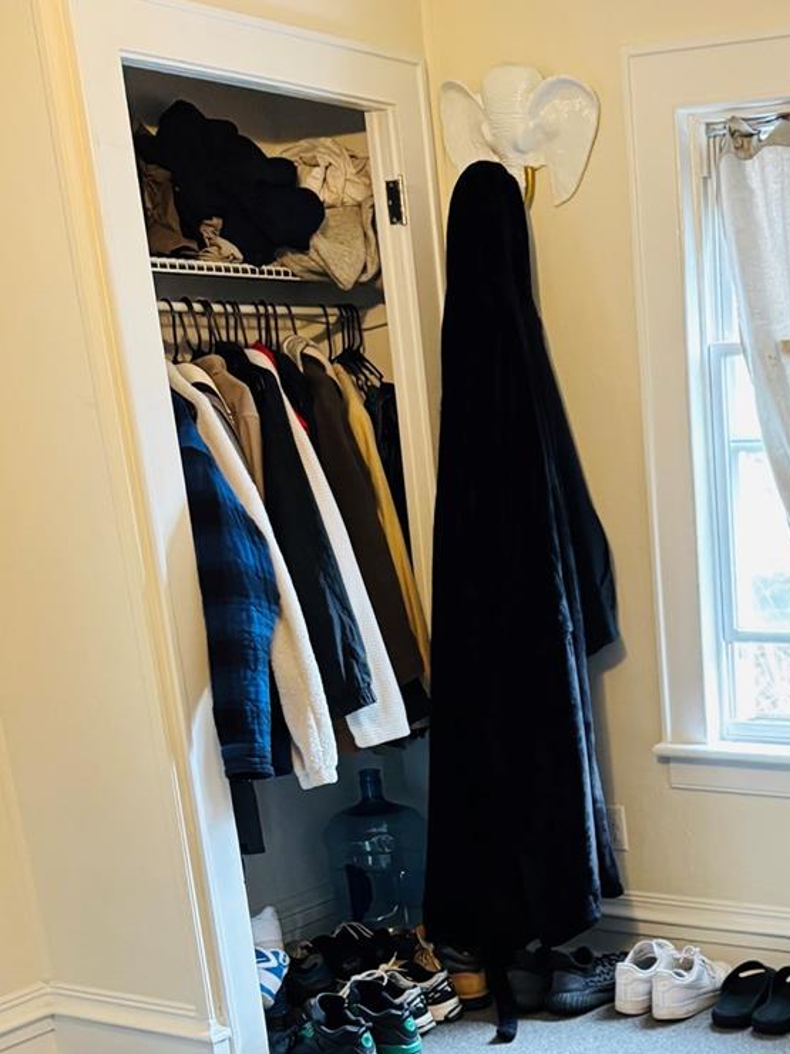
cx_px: 797
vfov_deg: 33.1
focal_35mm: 54
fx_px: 1643
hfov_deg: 25.6
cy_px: 1014
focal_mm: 5.96
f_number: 1.6
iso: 400
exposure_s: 1/40
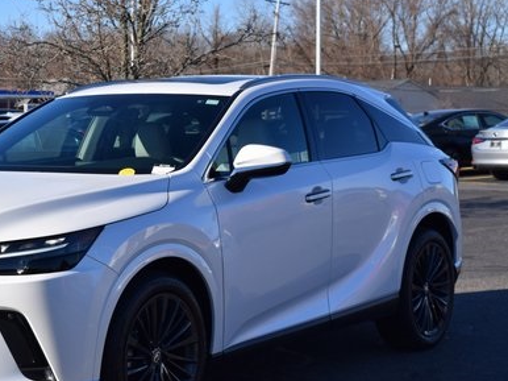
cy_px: 201
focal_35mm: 91
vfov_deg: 16.2
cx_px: 96
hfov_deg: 21.3
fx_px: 1335
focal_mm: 38
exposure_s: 1/1600
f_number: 7.1
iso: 400
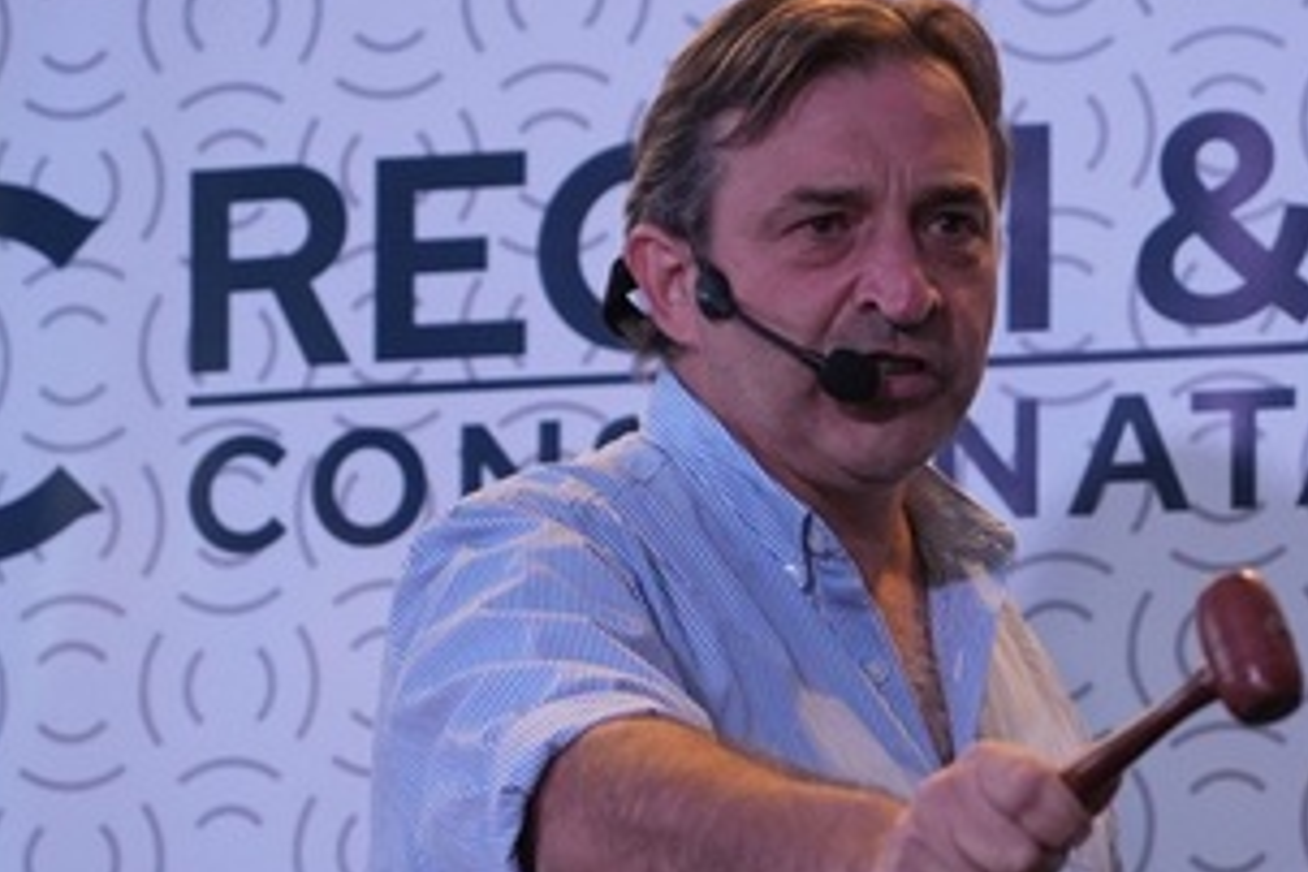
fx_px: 7557
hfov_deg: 9.9
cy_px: 432
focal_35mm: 208
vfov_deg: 6.6
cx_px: 1006
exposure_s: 1/200
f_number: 4
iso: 4000
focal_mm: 105
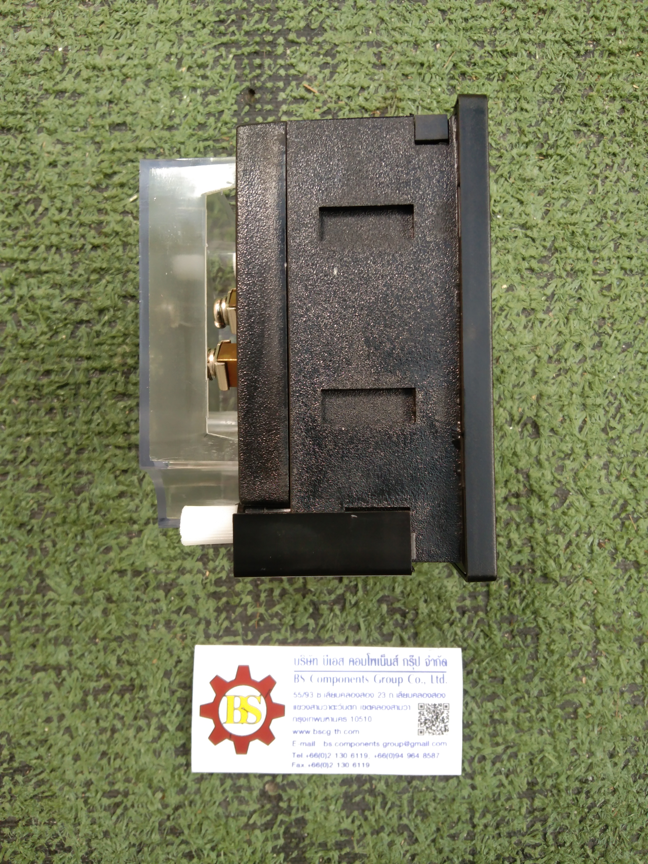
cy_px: 432
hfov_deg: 46.8
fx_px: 749
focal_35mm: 30
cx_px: 324
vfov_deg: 60.0
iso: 122
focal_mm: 3.65
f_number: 2.2
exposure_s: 1/50
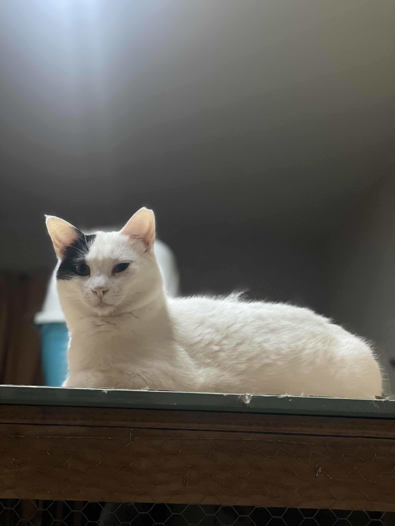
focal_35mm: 52
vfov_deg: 36.8
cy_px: 263
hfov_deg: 28.0
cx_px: 198
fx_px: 791
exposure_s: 1/100
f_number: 2
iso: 200
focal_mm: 6
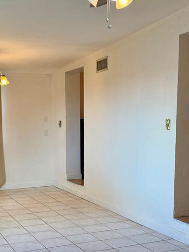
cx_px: 95
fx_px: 393
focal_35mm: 54
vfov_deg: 35.1
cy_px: 172
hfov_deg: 27.0
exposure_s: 1/232
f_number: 1.78
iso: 125
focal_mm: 6.76
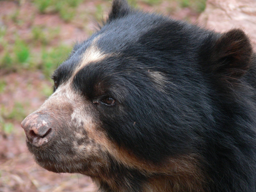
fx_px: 2751
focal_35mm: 372
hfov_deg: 5.3
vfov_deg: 4.0
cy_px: 96
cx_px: 128
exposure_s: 1/30
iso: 200
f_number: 3.7
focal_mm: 78.7
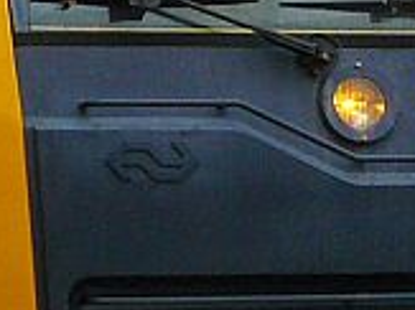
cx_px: -53
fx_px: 3175
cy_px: -8
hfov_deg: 7.4
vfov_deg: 5.6
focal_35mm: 265
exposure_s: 1/125
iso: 100
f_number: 2.8
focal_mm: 6
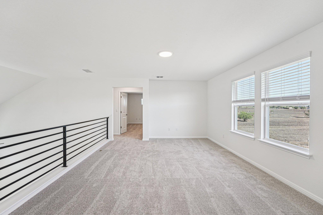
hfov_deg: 104.3
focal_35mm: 14
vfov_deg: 81.2
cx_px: 162
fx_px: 126
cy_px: 108
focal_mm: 14
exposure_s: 1/25
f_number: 8
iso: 400
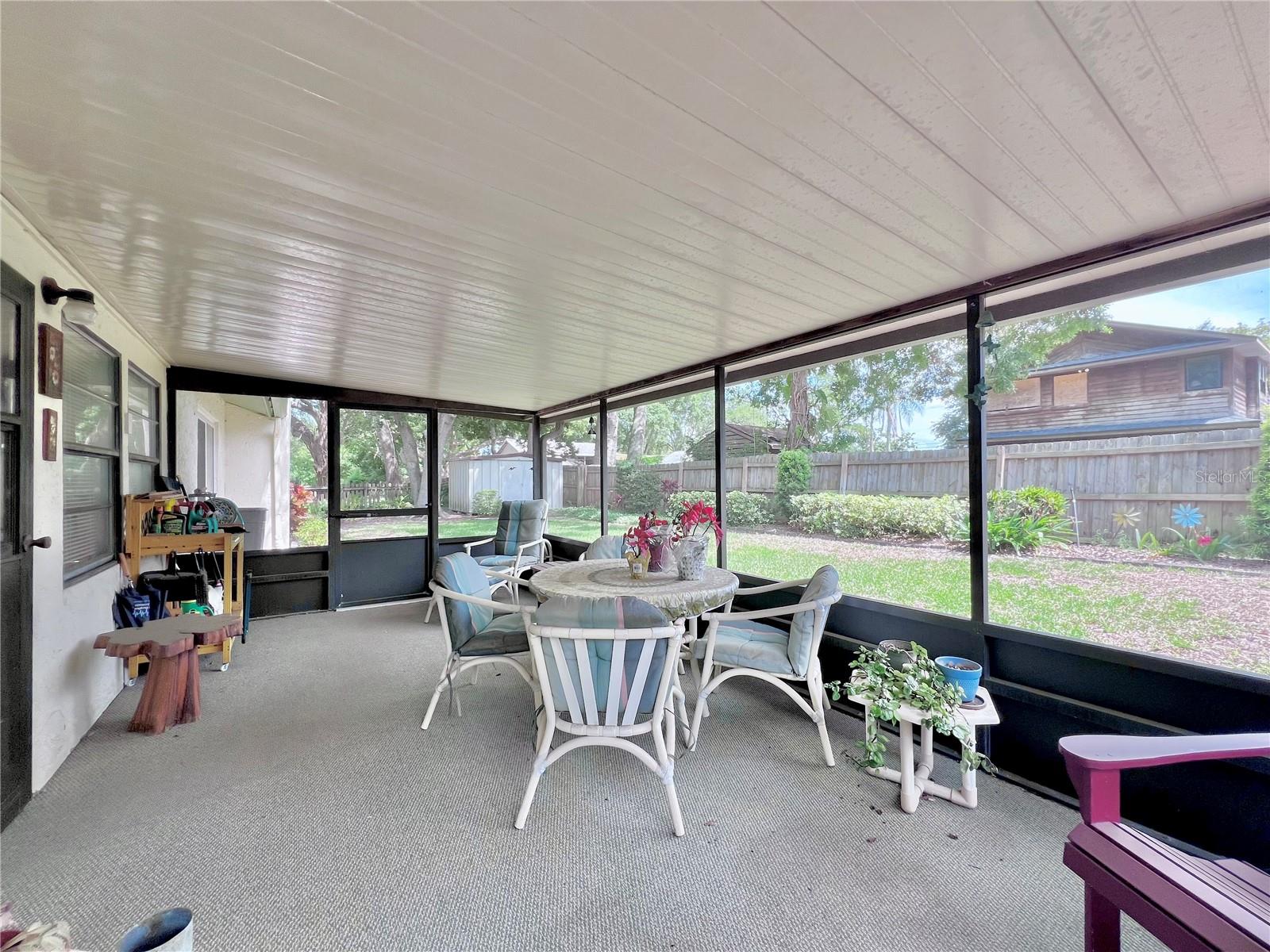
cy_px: 476
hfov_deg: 106.2
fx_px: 477
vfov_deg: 89.9
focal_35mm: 13
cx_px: 635
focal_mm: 1.57
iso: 32
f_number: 1.8
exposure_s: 1/132
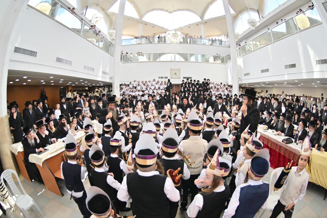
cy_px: 109
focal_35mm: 15
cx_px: 164
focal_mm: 10.5
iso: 80
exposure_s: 1/160
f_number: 2.8
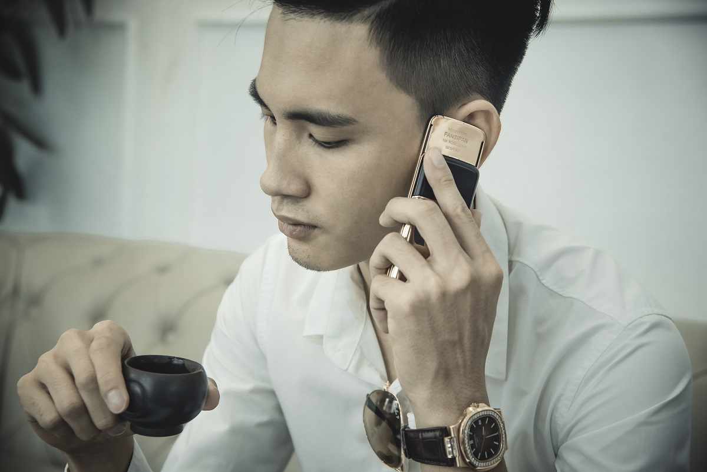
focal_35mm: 70
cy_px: 236
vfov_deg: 19.5
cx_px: 354
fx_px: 1375
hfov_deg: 28.8
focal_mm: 70
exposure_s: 1/100
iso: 1600
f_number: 4.5
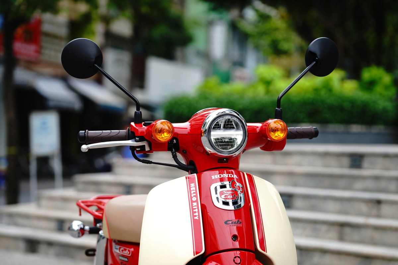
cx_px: 199
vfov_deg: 11.0
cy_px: 132
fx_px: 1382
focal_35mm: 125
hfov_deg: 16.4
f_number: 4
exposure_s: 1/200
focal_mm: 125
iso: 500
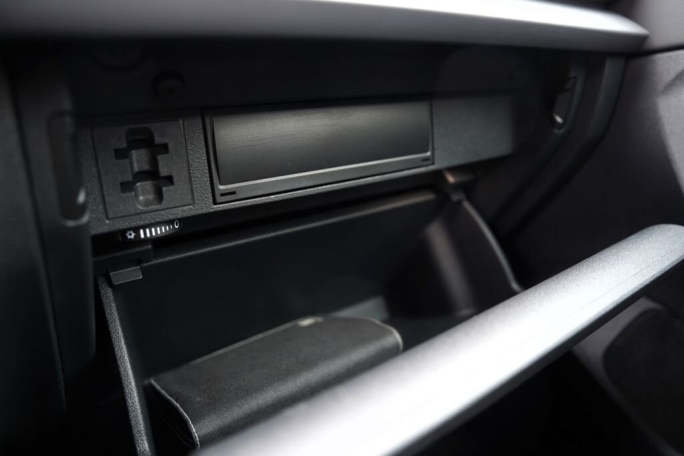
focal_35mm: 24
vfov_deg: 53.1
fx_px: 456
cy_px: 228
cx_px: 342
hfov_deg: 73.7
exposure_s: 1/30
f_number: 2.8
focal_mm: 24
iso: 400
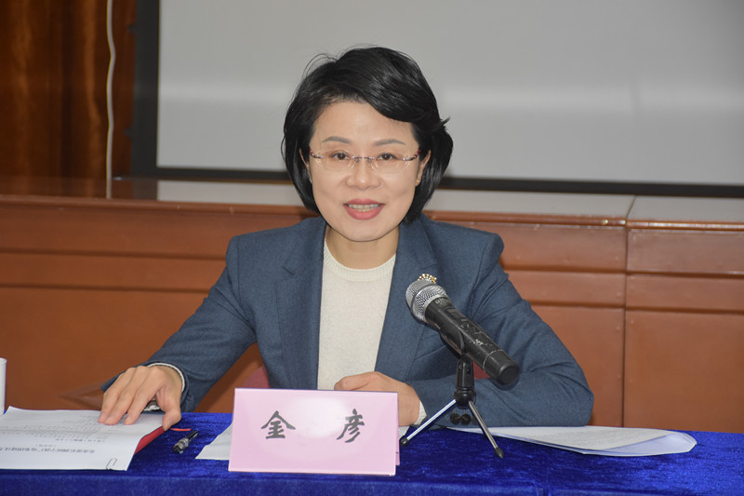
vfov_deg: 9.6
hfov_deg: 14.4
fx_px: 2944
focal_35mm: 142
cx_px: 372
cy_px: 248
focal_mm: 95
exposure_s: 1/60
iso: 1100
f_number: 5.3
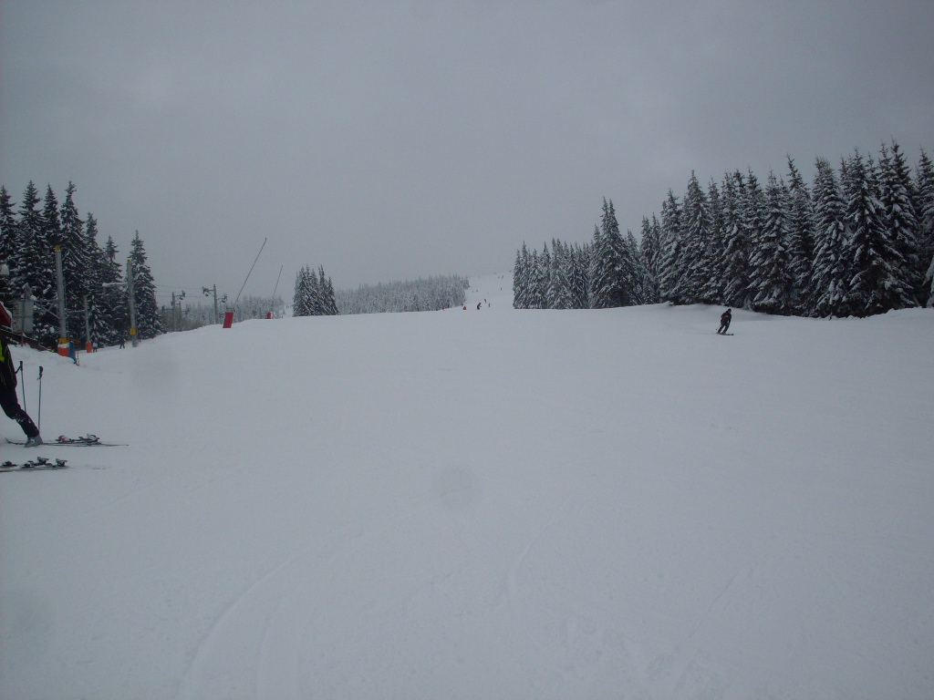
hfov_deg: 49.0
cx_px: 467
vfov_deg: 37.7
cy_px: 350
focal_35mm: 38
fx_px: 1025
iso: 80
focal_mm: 6.3
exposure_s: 1/350
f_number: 8.4
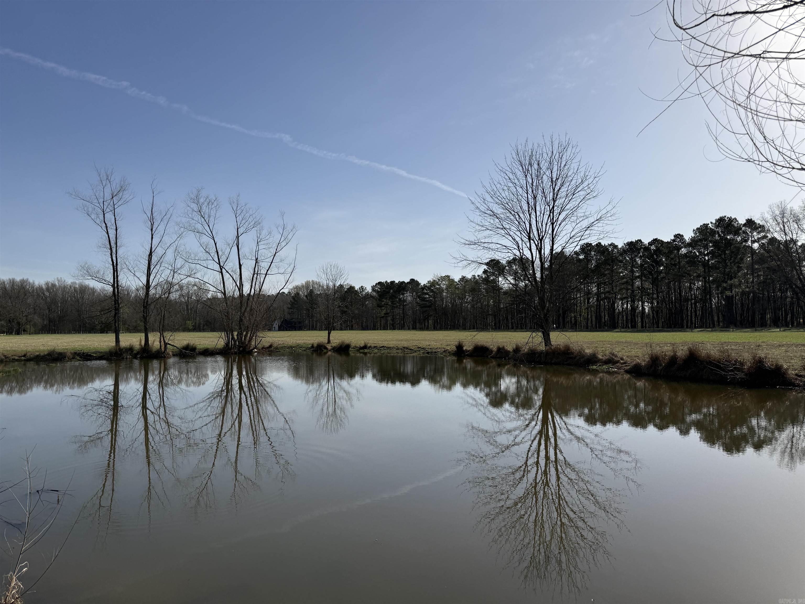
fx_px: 558
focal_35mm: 24
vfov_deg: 56.8
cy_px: 302
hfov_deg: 71.6
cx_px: 402
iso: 80
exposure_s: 1/8130
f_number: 1.78
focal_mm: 6.76
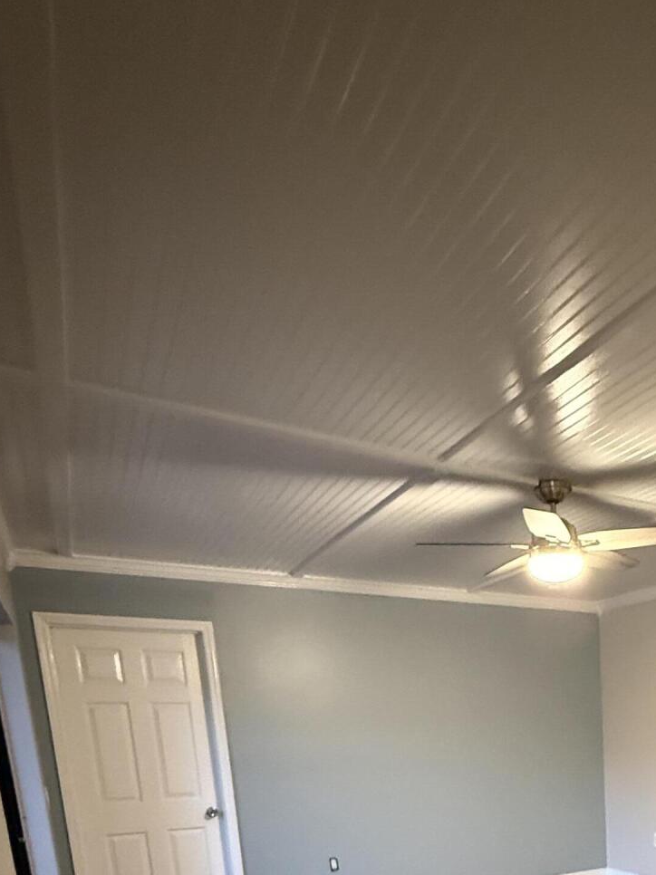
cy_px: 868
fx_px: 733
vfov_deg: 50.4
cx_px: 609
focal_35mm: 29
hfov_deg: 43.4
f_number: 2.2
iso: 1000
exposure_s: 1/40
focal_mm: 2.22
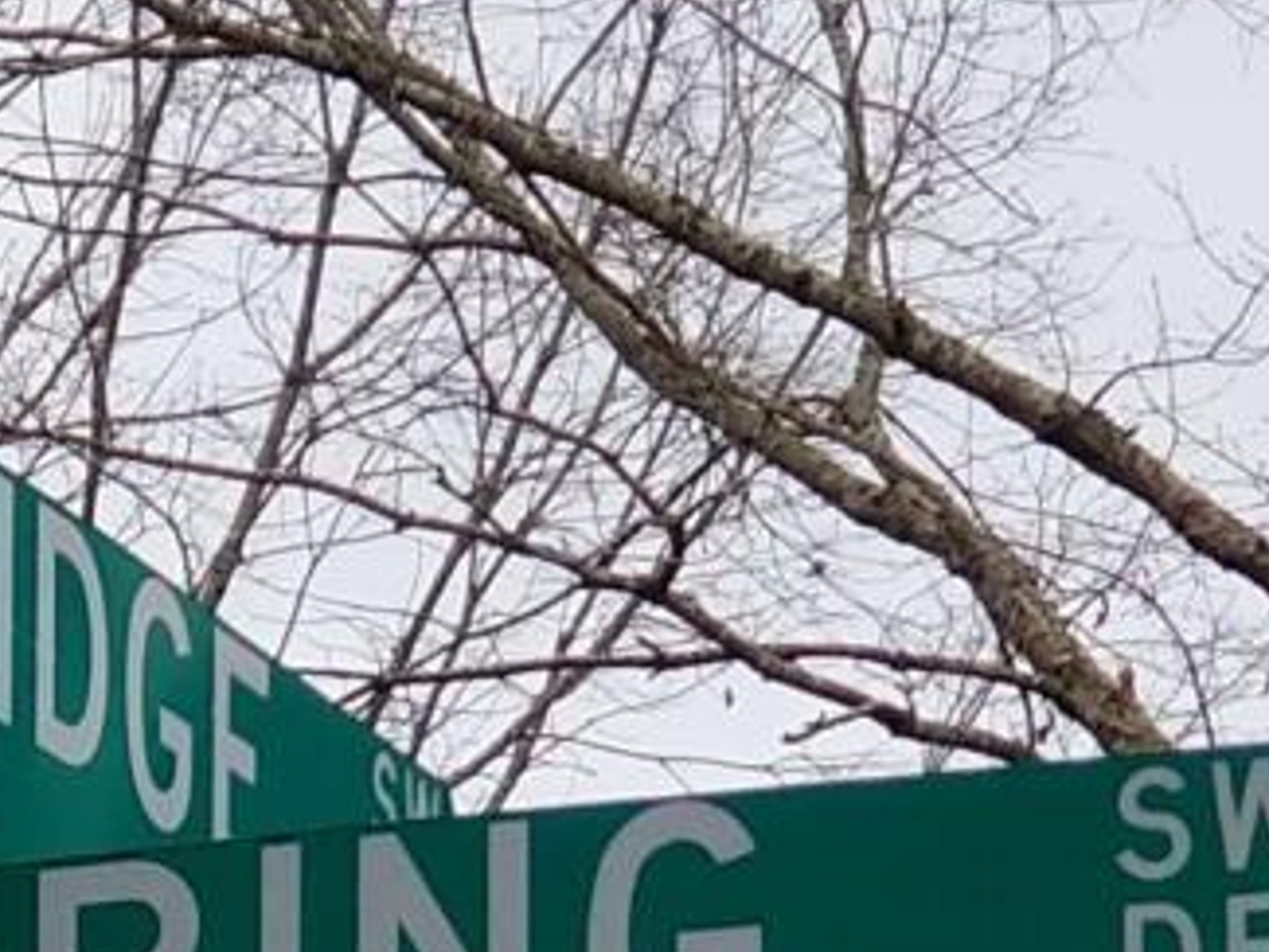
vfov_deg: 7.6
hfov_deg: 10.2
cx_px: 4
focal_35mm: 192
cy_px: 1389
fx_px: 7041
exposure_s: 1/202
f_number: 2.4
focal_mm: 6
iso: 25
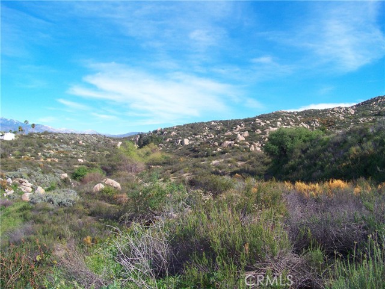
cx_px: 192
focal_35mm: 33
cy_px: 144
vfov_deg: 42.9
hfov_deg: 55.4
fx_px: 367
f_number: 3.6
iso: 64
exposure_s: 1/500
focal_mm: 5.85
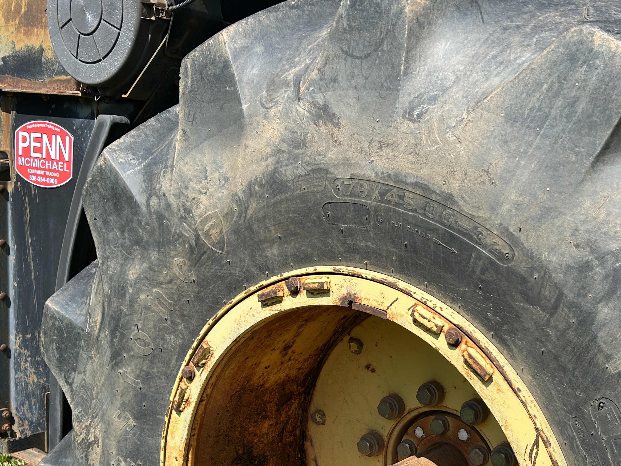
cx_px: 414
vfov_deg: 31.7
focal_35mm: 45
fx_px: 807
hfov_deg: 41.5
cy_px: 335
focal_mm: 5.7
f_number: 1.5
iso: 50
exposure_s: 1/3077
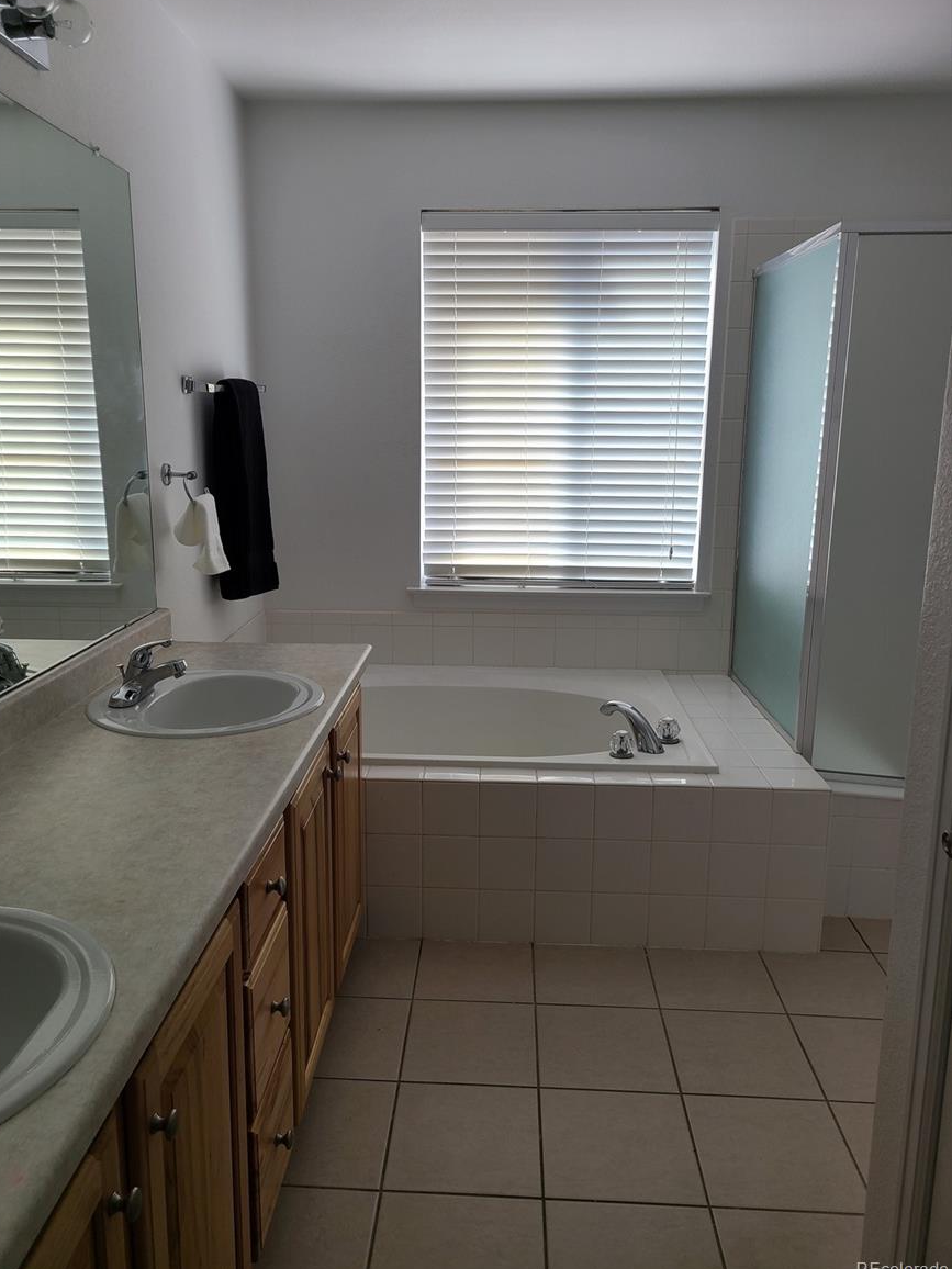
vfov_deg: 65.3
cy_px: 625
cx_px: 460
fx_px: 990
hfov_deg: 51.3
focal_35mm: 27
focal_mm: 5.4
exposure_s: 1/120
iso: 40
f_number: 1.8
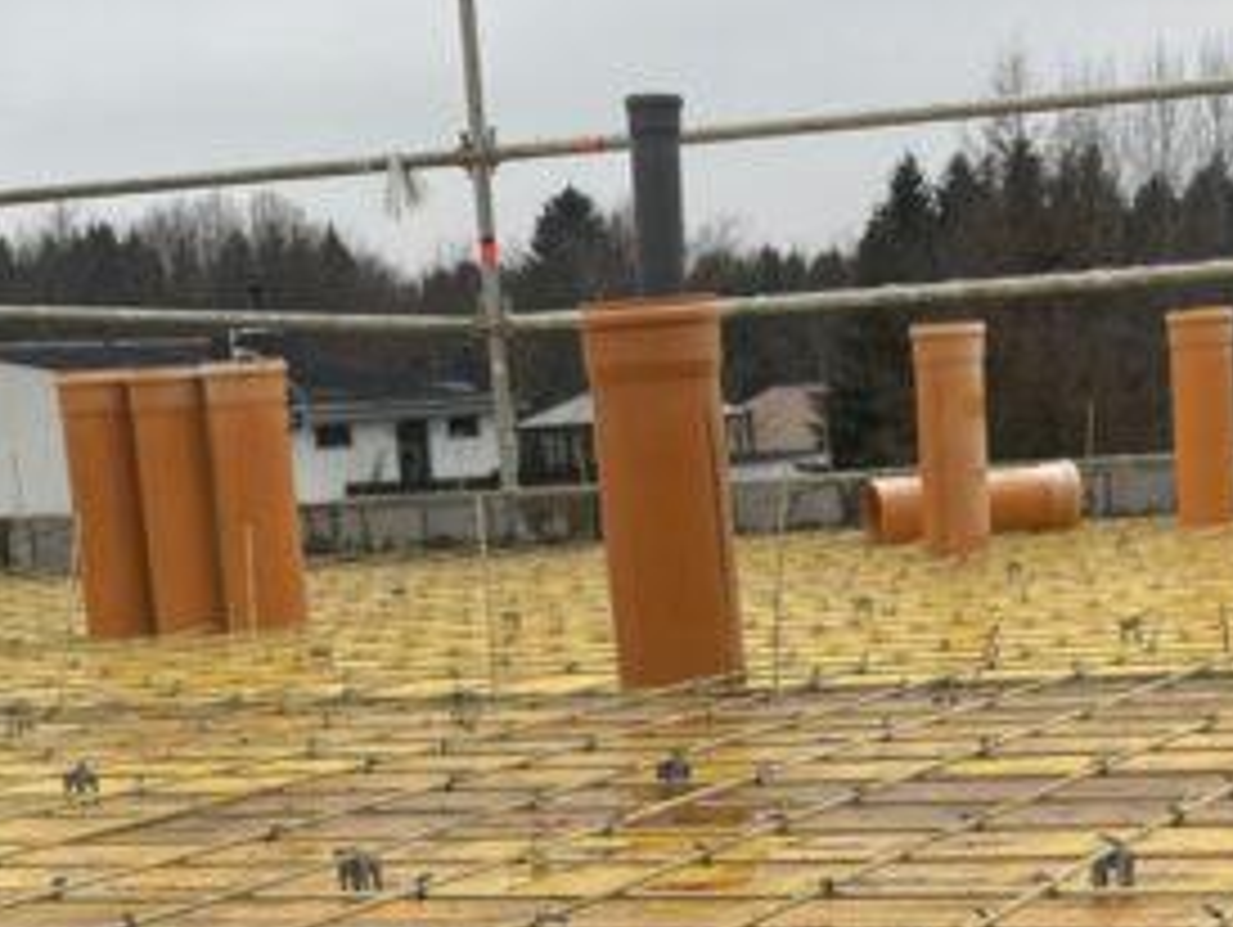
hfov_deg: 20.2
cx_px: 788
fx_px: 3458
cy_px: 1179
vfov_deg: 14.7
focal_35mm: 97
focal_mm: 5.1
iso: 50
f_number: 1.6
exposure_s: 1/508
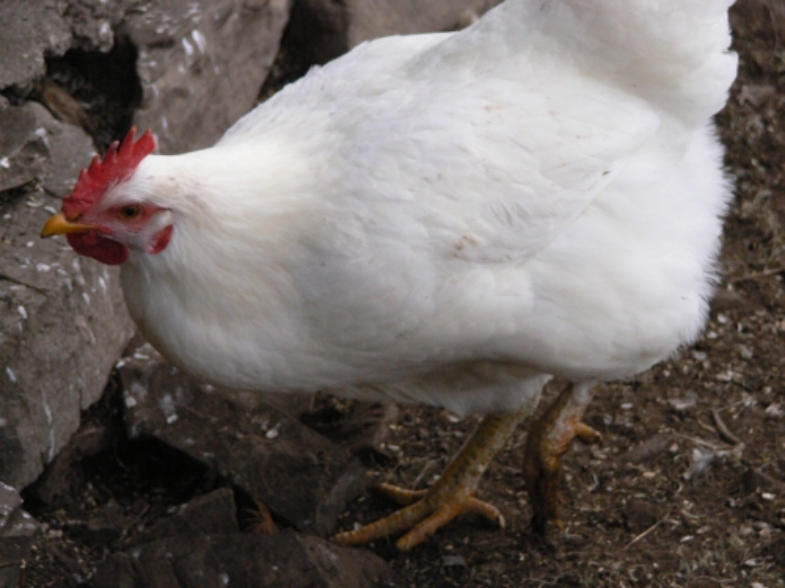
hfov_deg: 5.2
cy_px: 294
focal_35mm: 383
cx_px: 392
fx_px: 8685
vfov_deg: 3.9
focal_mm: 81
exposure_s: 1/640
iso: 400
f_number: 5
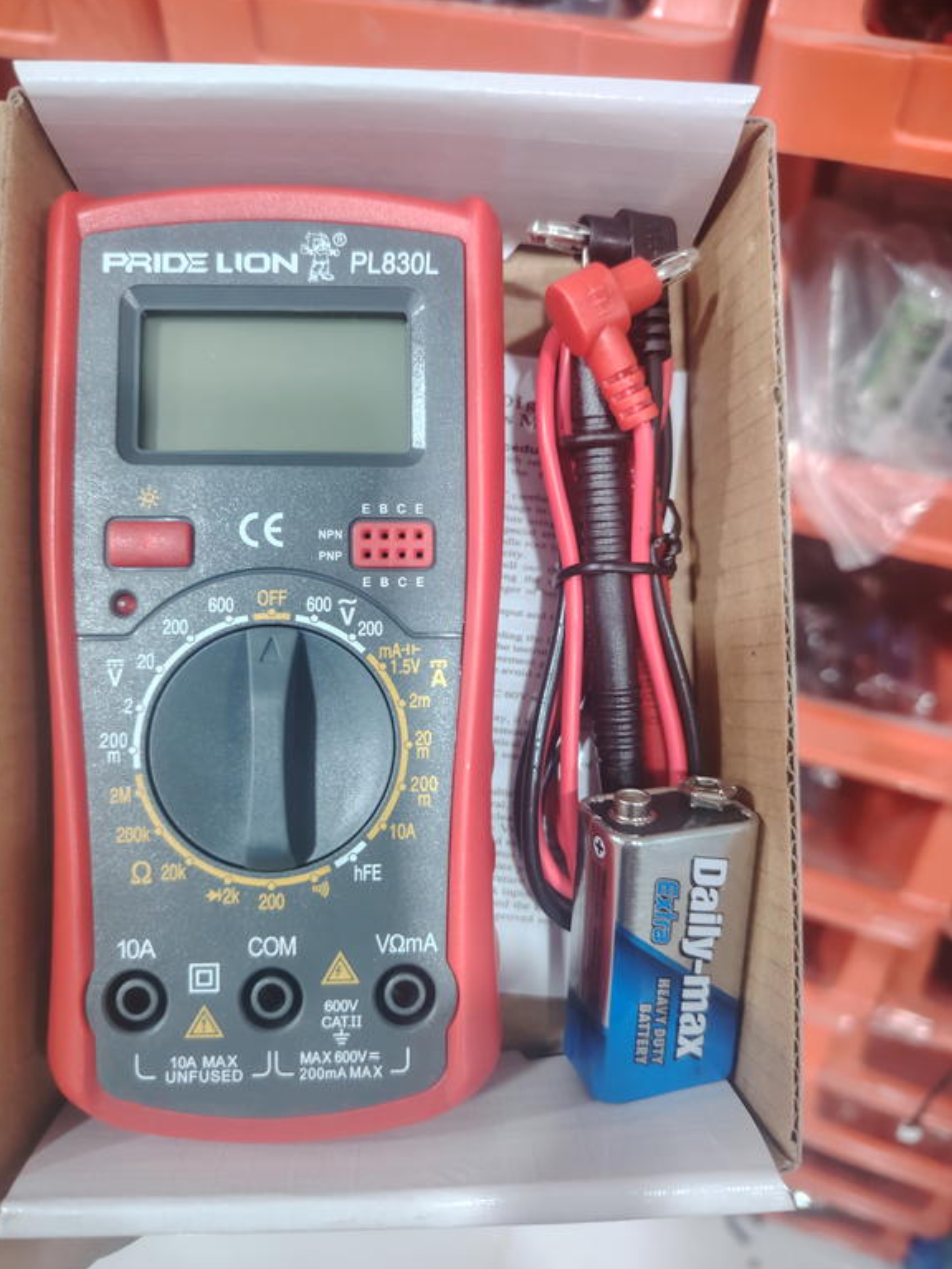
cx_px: 459
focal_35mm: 25
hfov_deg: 54.9
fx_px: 917
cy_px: 628
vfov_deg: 69.4
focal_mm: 5.25
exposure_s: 1/33.3
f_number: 1.75
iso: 1759
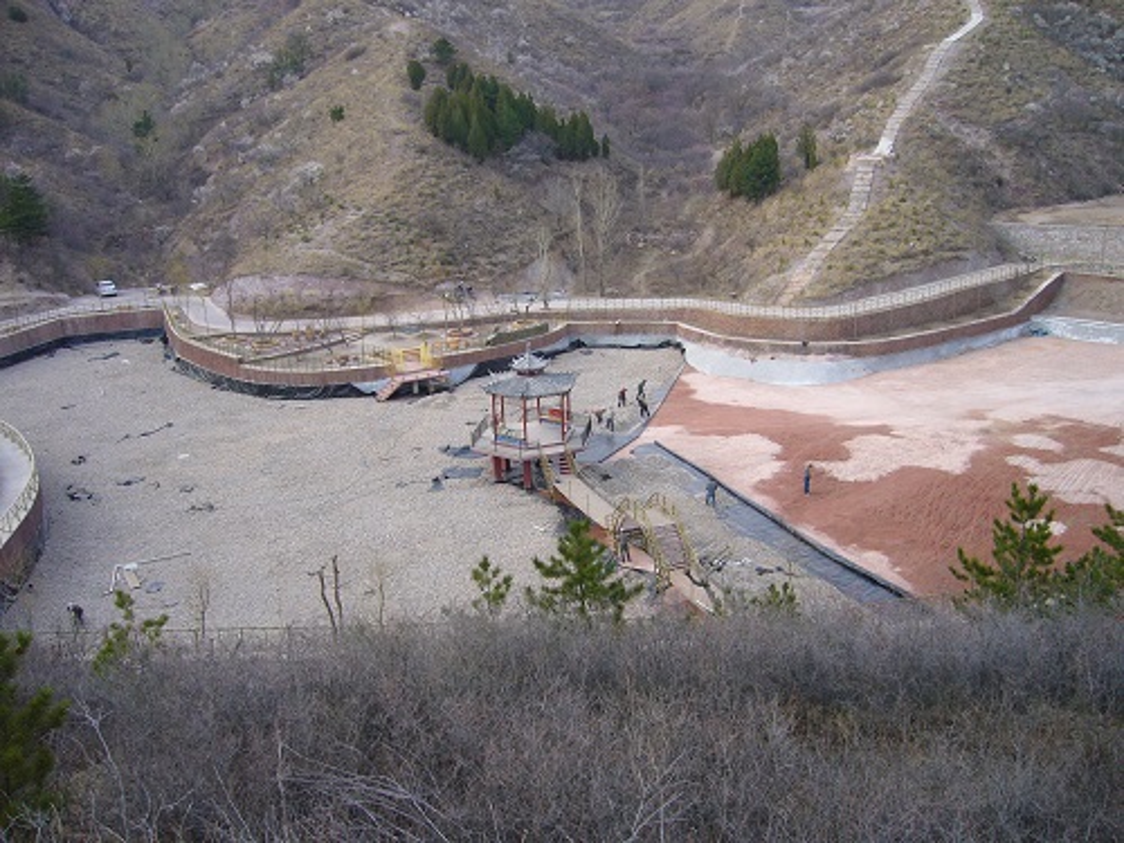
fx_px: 1136
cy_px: 422
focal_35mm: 35
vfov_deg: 40.7
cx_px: 562
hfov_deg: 52.6
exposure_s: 1/500
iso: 100
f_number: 2.8
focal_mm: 5.8
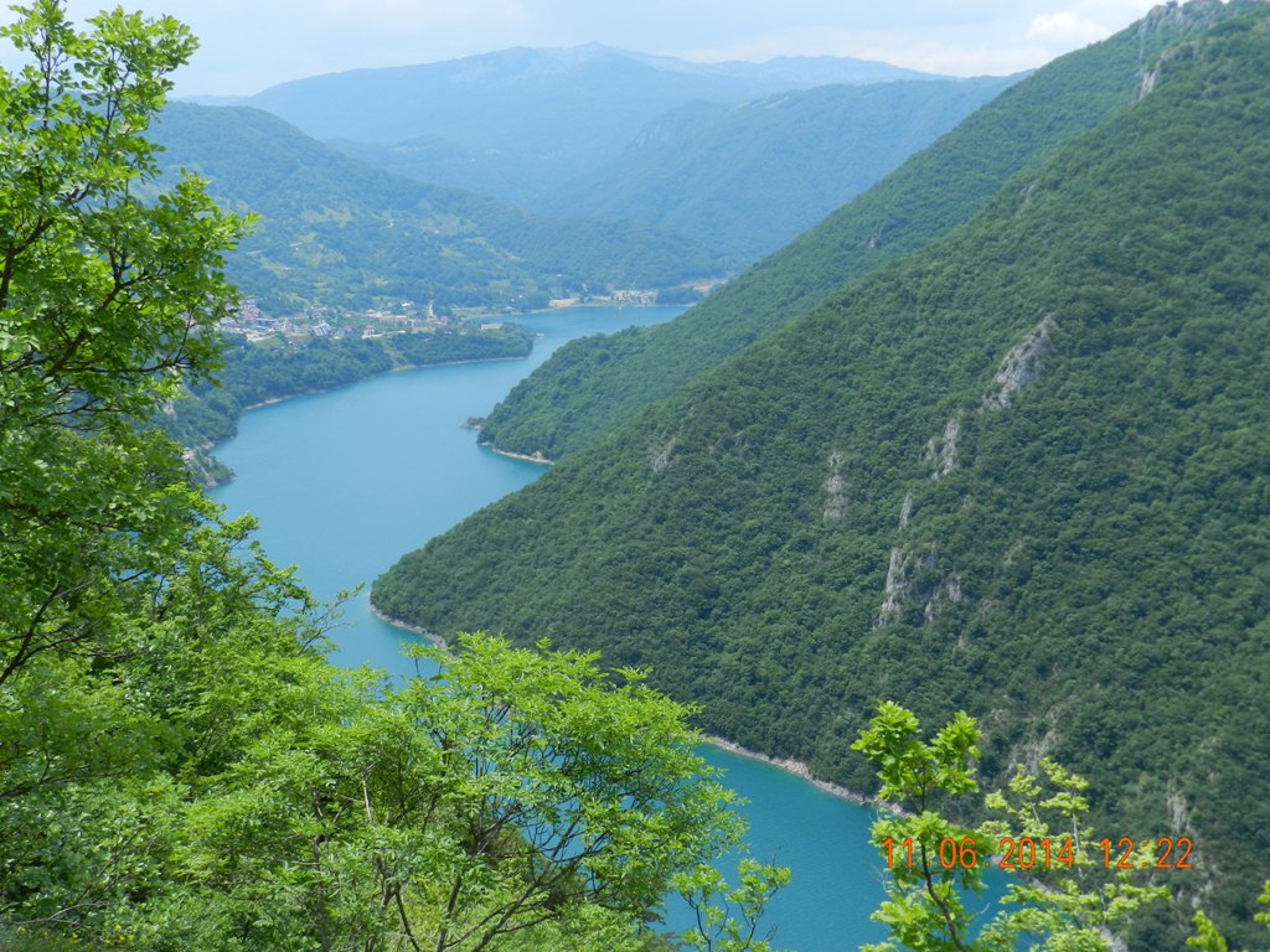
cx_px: 635
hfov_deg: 49.0
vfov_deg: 37.7
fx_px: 1394
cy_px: 476
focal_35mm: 38
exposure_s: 1/1000
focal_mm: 6.7
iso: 160
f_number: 4
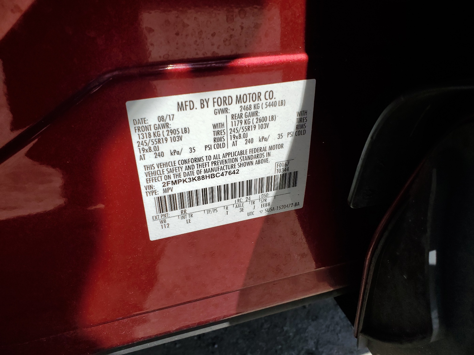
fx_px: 356
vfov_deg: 53.1
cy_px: 178
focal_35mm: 26
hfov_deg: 67.3
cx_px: 237
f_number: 1.5
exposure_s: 1/1667
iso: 50
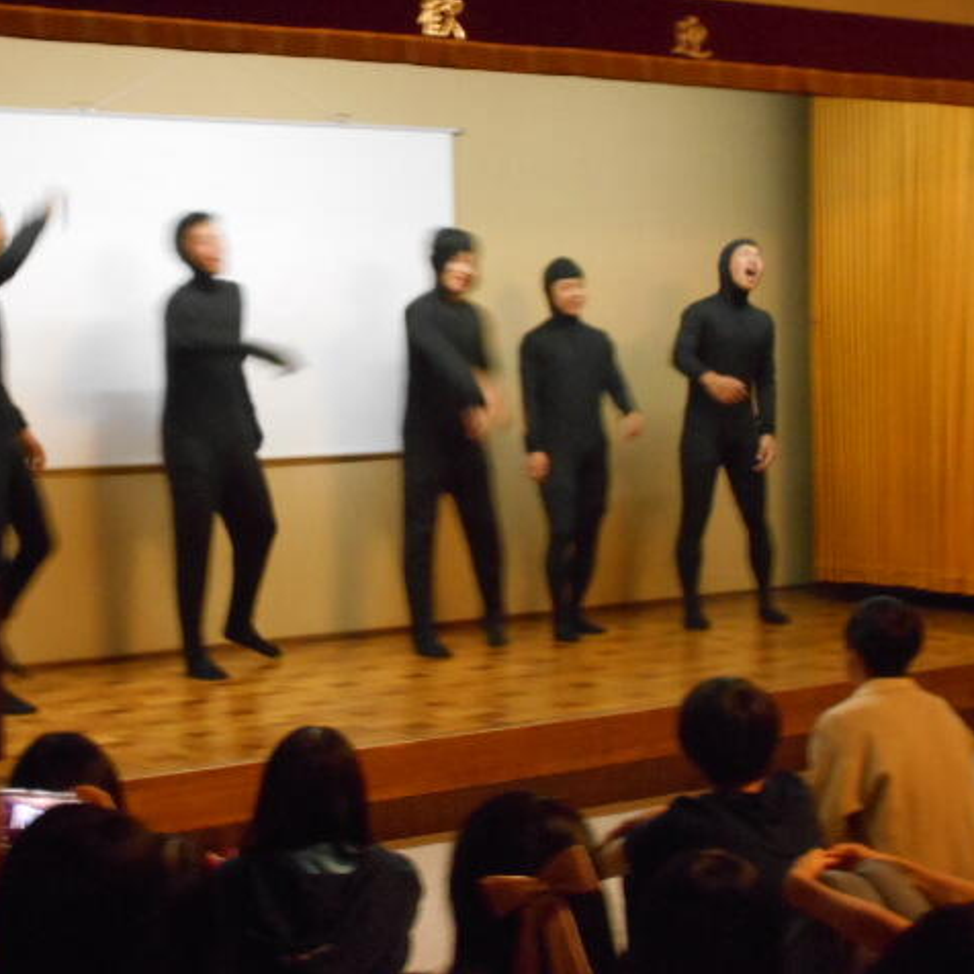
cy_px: 485
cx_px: 372
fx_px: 2197
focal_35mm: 69
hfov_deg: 24.9
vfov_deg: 25.0
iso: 800
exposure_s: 1/15
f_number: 4.9
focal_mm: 10
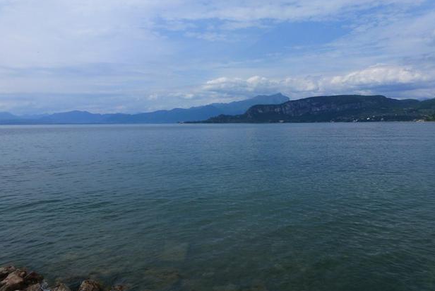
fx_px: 326
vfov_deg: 47.9
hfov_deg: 67.4
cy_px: 131
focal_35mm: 27
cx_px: 213
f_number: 4
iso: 100
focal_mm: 4.3
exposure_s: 1/1600
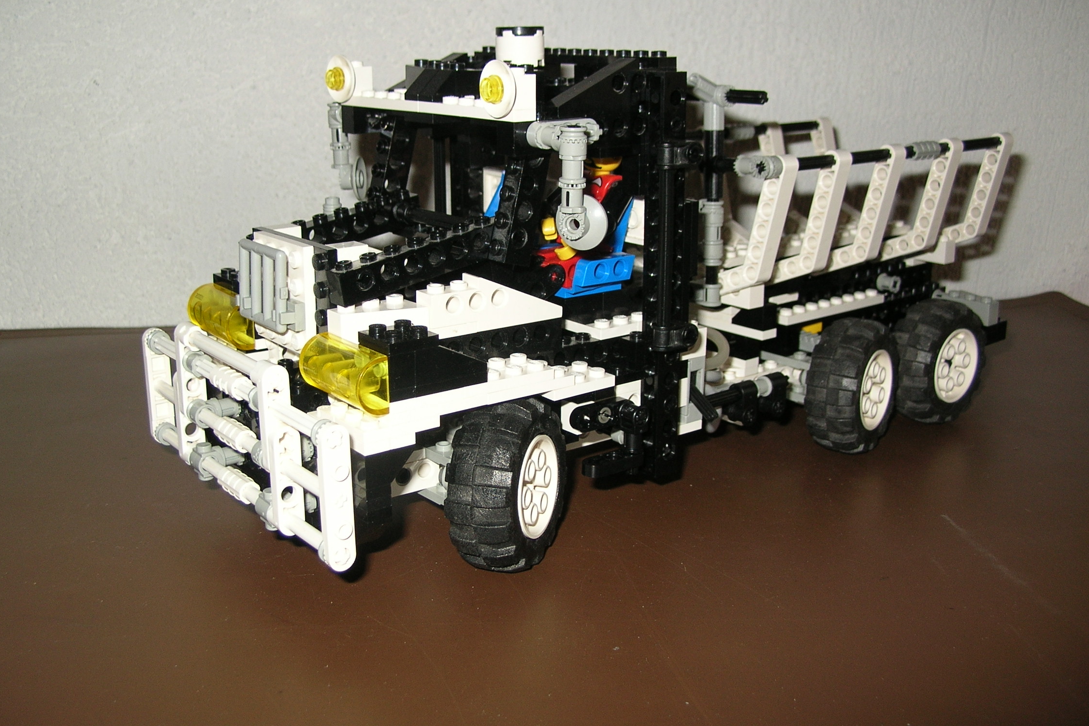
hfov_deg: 50.7
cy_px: 358
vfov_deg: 35.1
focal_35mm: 38
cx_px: 542
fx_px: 1149
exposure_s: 1/60.1
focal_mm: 6
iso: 50
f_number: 2.7
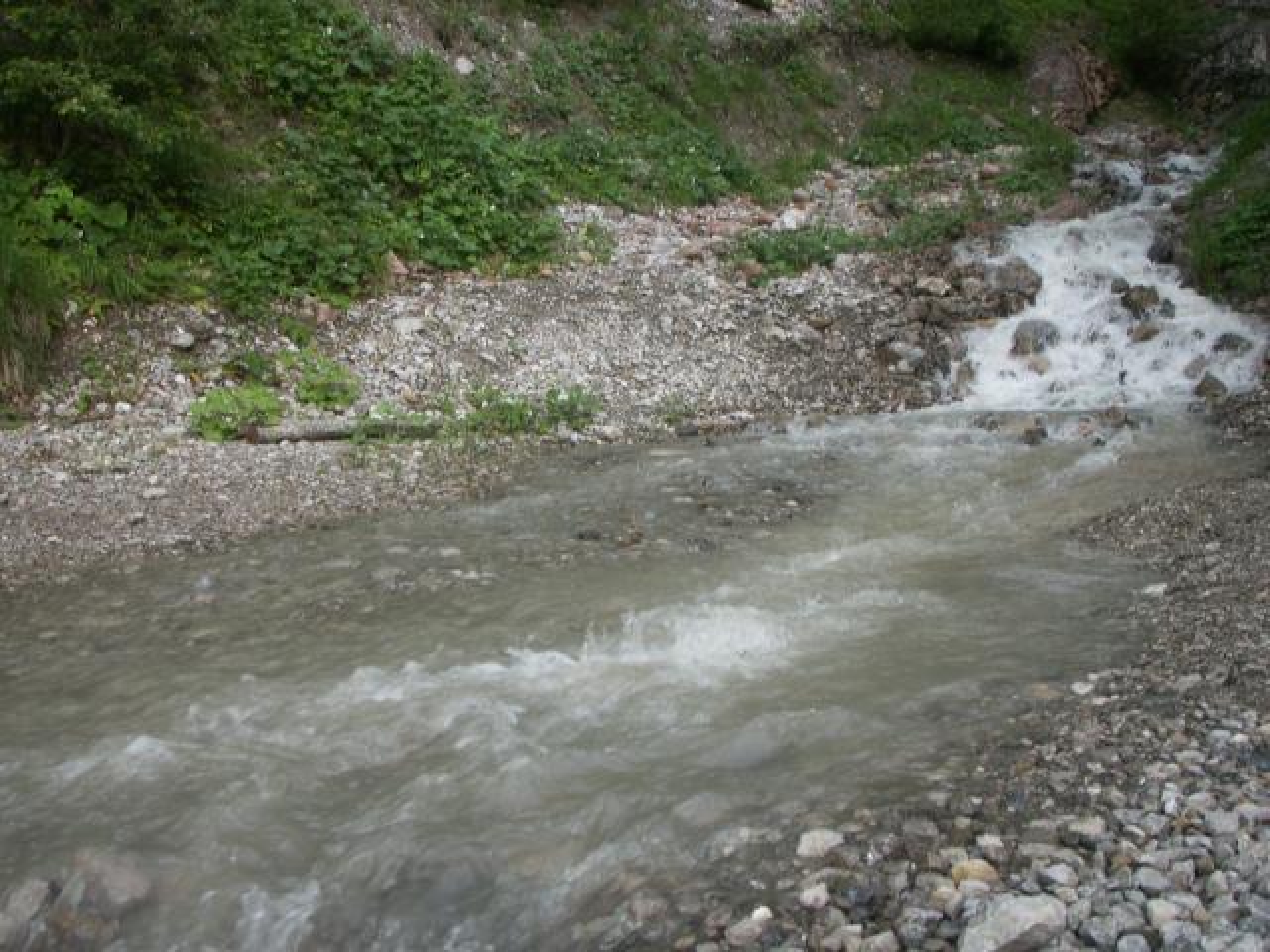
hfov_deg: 50.1
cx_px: 635
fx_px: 1357
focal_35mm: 37
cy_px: 476
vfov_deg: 38.7
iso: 50
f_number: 3.5
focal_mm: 7.7
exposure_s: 1/125
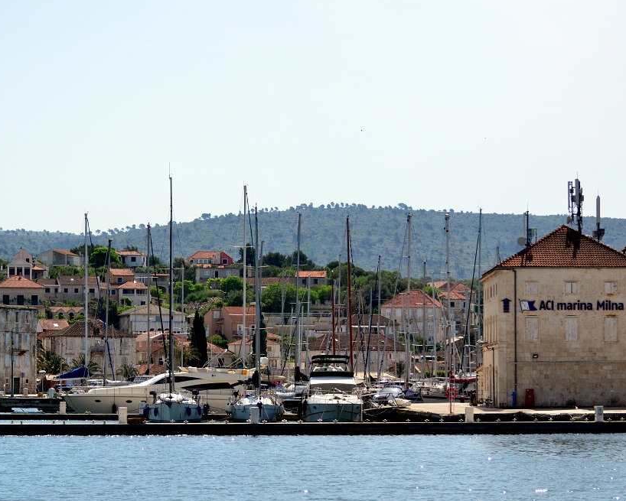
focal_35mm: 129
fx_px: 2383
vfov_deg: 12.0
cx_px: 264
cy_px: 250
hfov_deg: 15.0
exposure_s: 1/8000
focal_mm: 75
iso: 800
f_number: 4.5
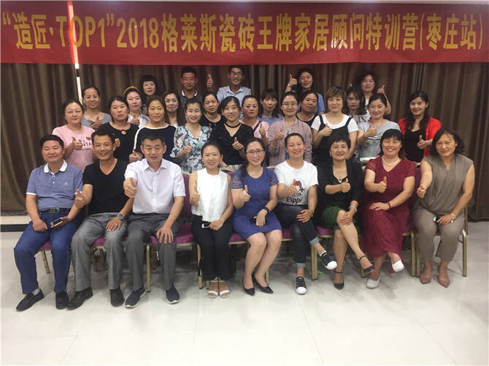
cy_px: 183
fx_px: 410
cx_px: 244
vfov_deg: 48.2
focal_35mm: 29
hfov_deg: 61.7
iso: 64
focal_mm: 4.15
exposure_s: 1/33
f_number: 2.2
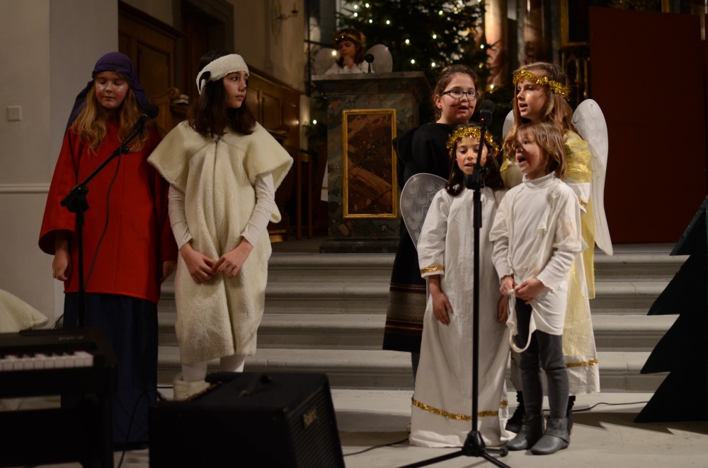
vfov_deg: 25.6
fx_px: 1030
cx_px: 354
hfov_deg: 37.9
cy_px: 234
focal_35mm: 52
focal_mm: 35
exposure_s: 1/100
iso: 1000
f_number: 2.2
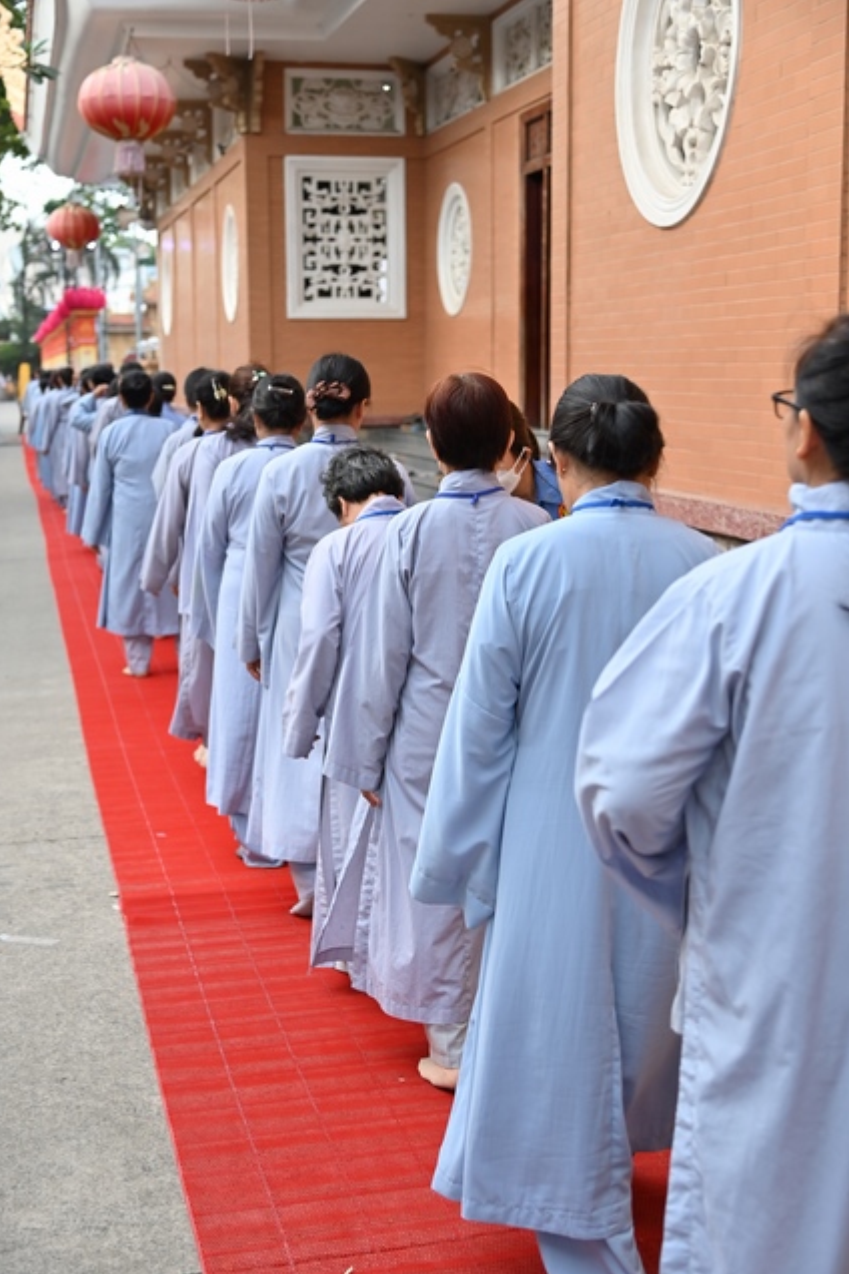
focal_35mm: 49
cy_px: 649
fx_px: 1733
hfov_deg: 27.5
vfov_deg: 40.3
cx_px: 418
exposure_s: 1/100
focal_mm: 48
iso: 400
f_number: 4
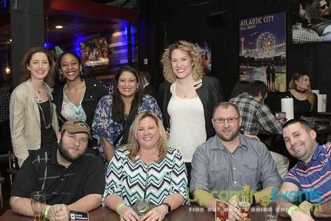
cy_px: 110
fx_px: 331
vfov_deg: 36.9
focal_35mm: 36
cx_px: 166
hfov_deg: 53.1
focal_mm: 24
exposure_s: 1/100
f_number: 4
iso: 2000
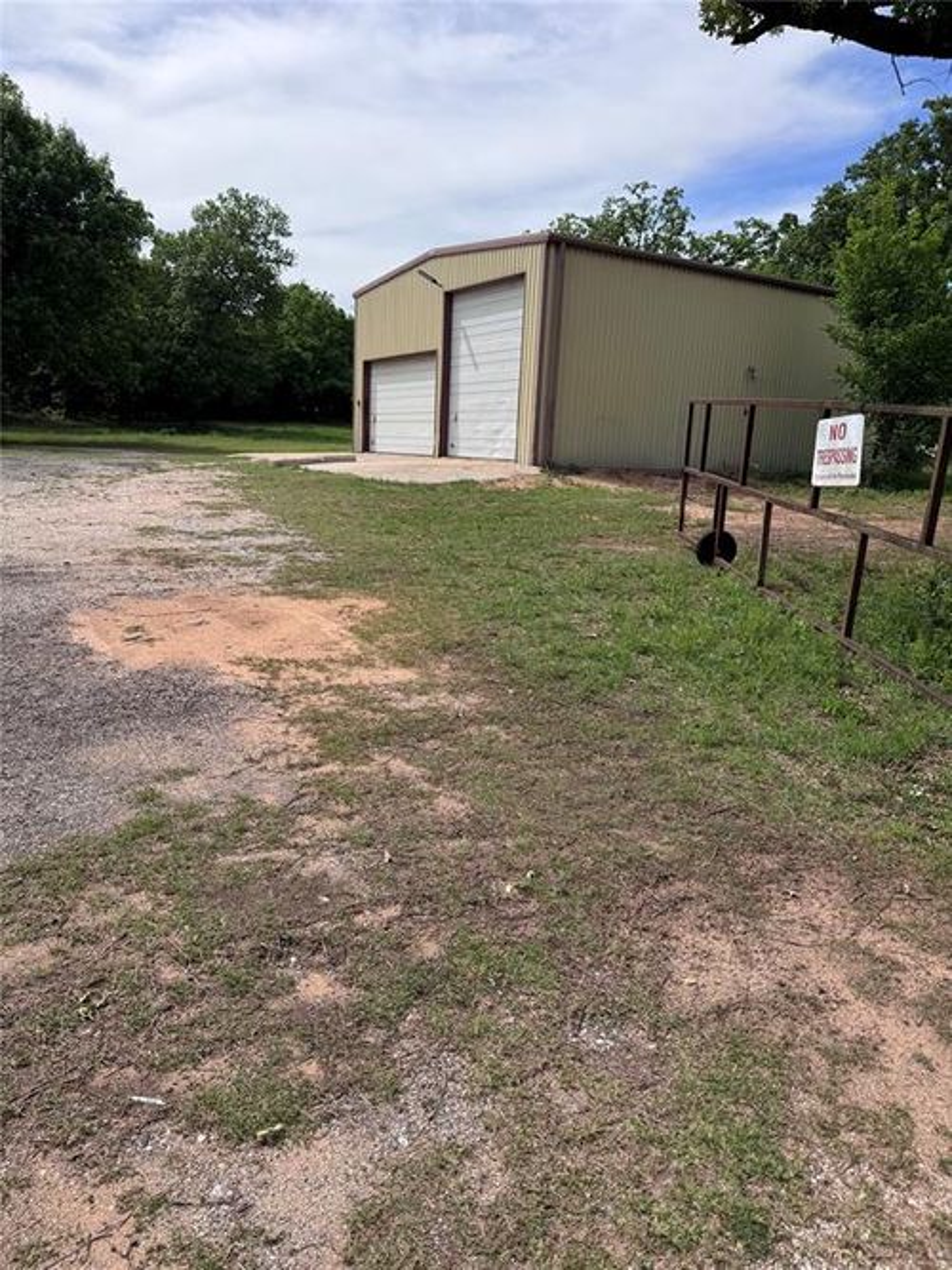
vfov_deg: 71.6
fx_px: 880
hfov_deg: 56.8
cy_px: 635
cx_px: 476
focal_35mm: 24
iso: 80
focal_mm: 6.76
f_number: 1.78
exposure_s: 1/4310
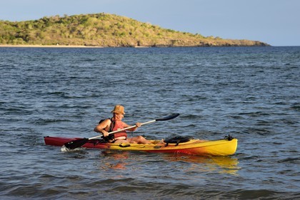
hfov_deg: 17.1
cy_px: 100
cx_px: 150
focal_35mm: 120
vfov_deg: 11.4
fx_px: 1000
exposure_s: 1/400
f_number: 7.1
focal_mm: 120
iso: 200
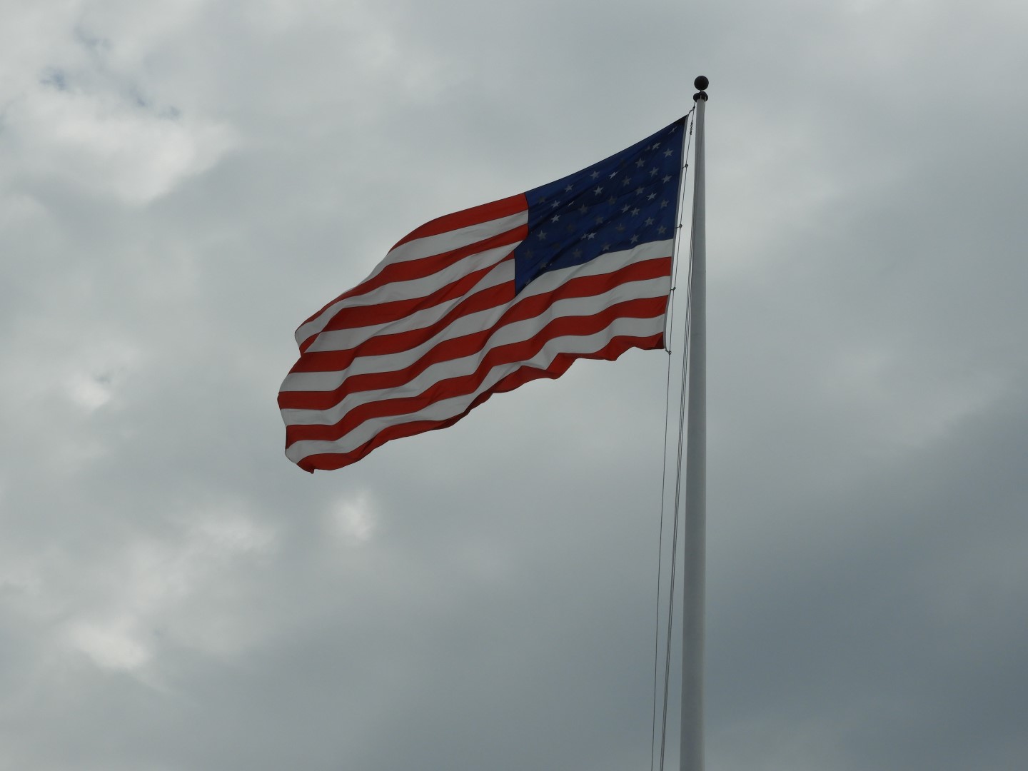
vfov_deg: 14.1
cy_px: 386
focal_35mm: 105
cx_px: 514
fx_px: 3118
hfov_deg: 18.7
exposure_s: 1/1600
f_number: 5.3
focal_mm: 18.8
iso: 100
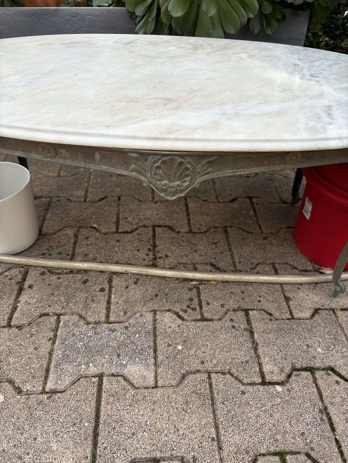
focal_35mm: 26
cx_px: 174
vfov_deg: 67.3
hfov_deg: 53.1
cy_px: 232
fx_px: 349
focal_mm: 5.96
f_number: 1.6
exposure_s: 1/1393
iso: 50
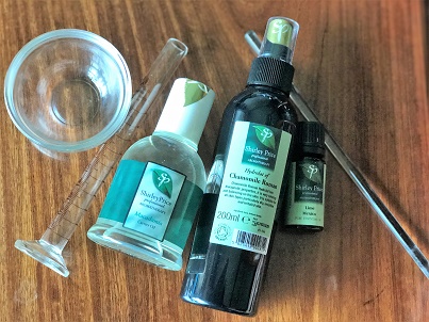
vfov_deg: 25.6
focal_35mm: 57
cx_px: 214
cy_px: 161
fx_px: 706
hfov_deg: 33.8
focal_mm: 6.6
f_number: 2.8
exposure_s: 1/60
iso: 320
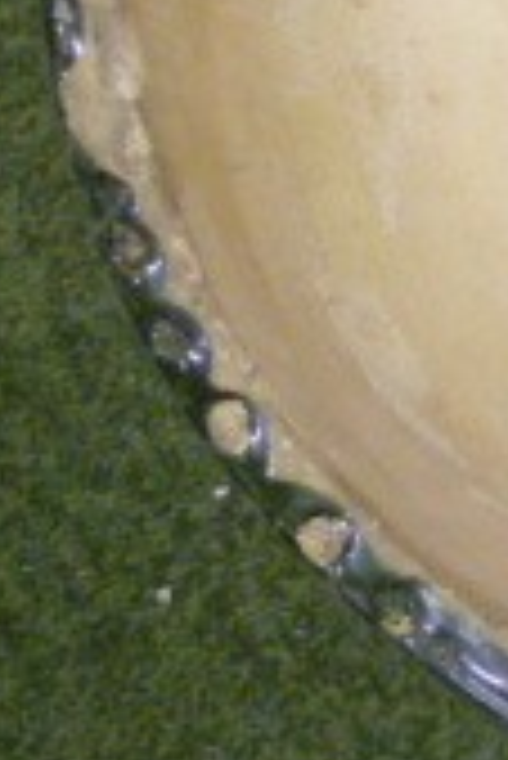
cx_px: 1304
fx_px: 2408
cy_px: -157
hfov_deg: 10.1
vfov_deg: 17.1
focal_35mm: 114
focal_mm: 5.2
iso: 400
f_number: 3.3
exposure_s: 1/30
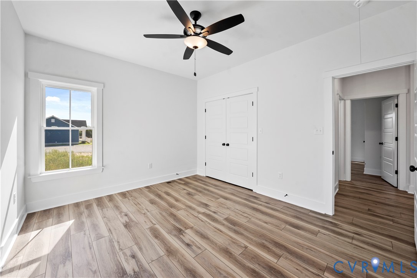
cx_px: 208
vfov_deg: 85.4
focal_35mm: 13
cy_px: 139
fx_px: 151
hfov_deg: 108.3
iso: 1250
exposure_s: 1/25
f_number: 9
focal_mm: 13
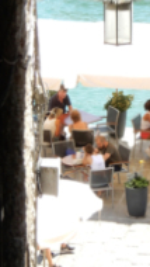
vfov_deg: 8.8
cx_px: 114
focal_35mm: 244
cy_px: 100
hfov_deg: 5.0
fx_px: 1724
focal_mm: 15.2
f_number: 5
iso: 80
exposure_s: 1/160
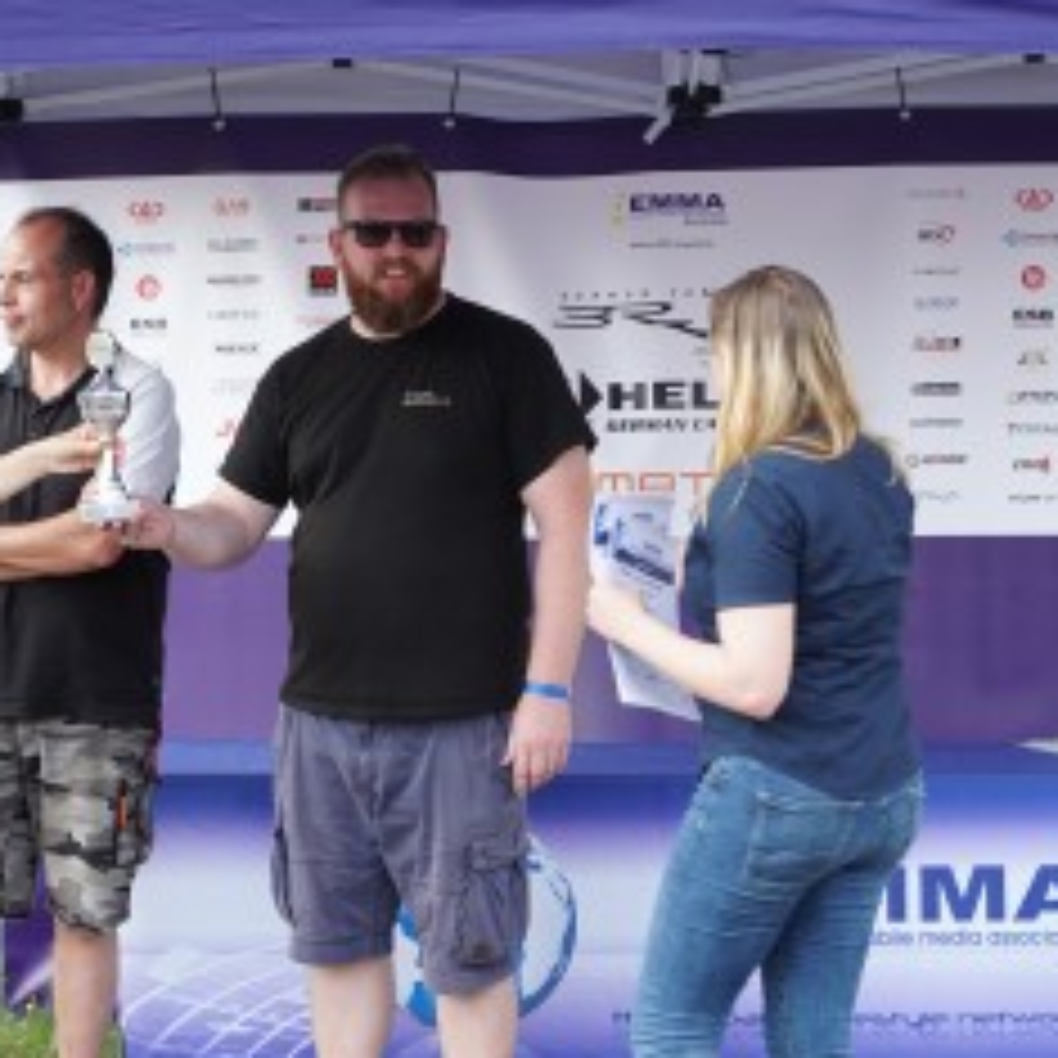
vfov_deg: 14.3
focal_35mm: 122
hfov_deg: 14.2
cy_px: 714
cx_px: 252
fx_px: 4215
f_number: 5.6
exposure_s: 1/100
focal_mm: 45
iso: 160
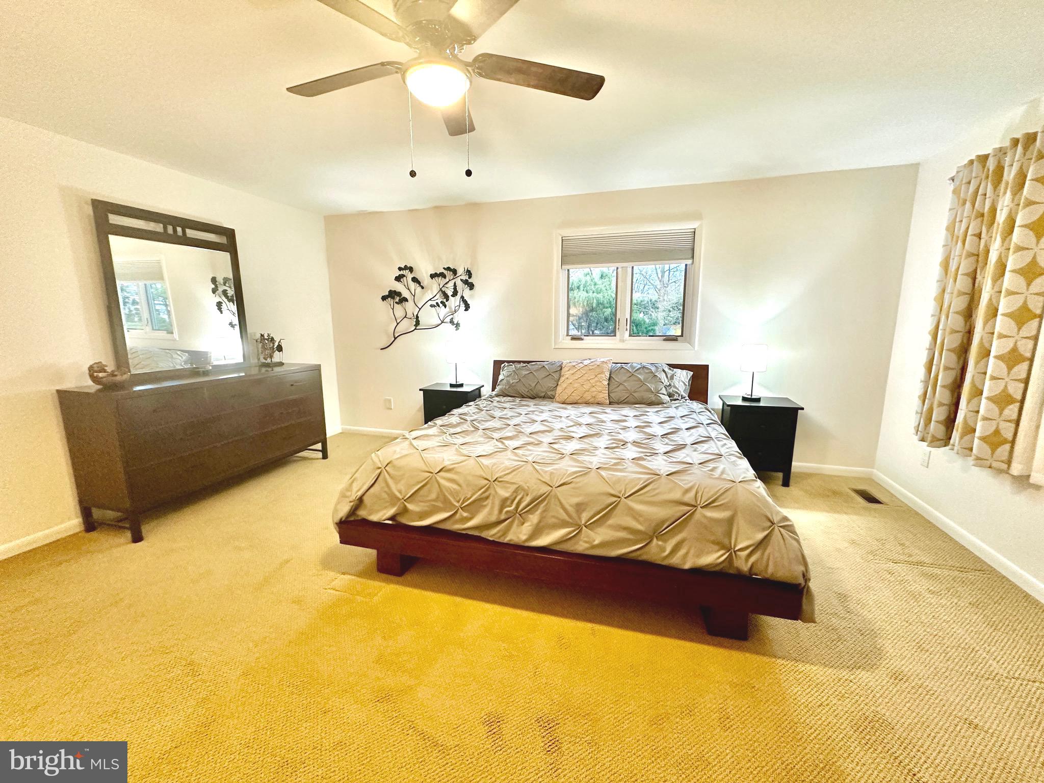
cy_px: 392
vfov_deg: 85.7
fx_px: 422
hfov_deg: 102.1
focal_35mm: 14
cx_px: 522
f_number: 2.2
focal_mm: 2.22
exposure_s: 1/60
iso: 400
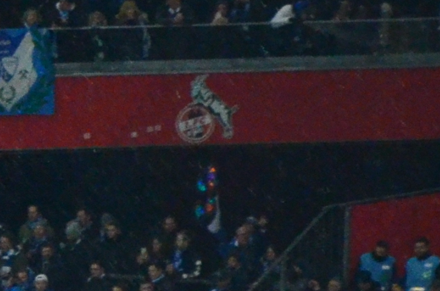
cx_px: -929
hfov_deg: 1.9
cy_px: 539
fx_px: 13115
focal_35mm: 1075
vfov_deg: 1.3
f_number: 5.6
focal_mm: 105
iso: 2800
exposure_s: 1/125
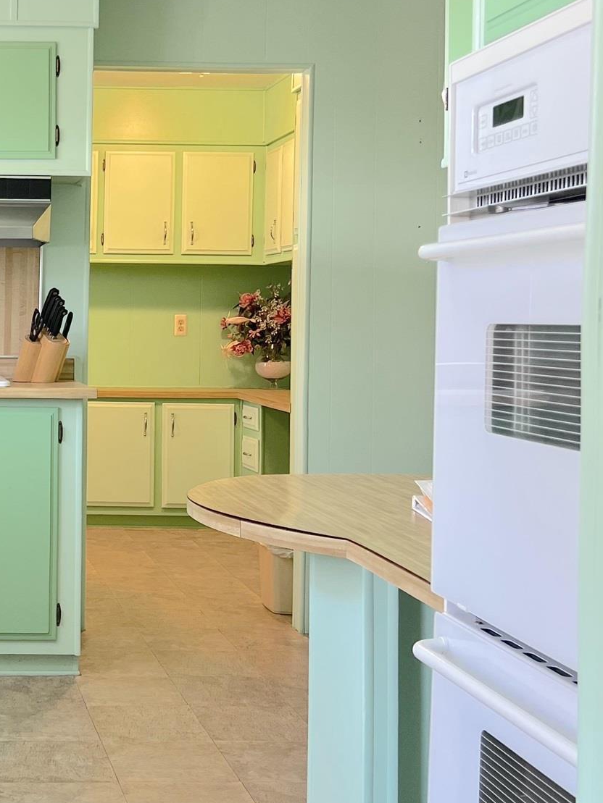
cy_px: 327
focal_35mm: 54
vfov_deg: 35.4
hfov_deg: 25.5
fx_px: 1254
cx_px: -16
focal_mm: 5.7
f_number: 1.5
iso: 64
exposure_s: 1/60
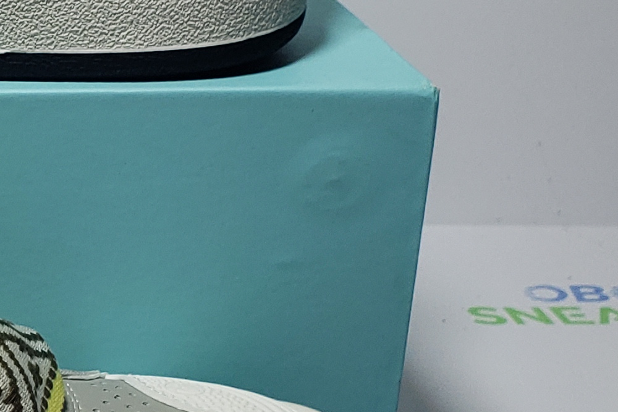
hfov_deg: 17.2
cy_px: 248
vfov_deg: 12.6
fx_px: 1871
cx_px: -257
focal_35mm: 109
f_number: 2.4
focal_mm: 4.3
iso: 50
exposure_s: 1/207
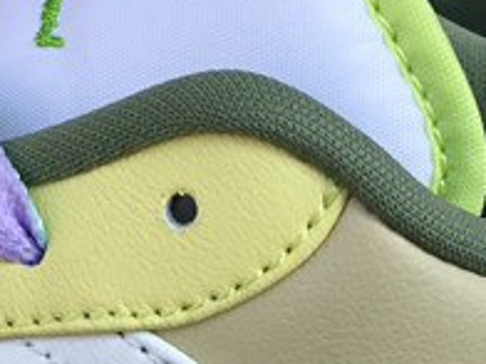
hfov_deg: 13.8
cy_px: 484
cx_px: 57
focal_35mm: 142
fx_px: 1994
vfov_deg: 10.2
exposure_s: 1/488
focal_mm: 3.3
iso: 25
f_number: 2.4
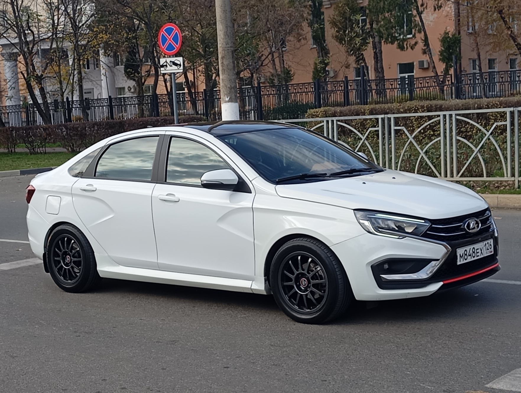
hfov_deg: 63.4
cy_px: 196
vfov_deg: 49.9
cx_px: 260
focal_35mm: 28
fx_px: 422
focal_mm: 4.22
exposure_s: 1/292
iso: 107
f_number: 1.8
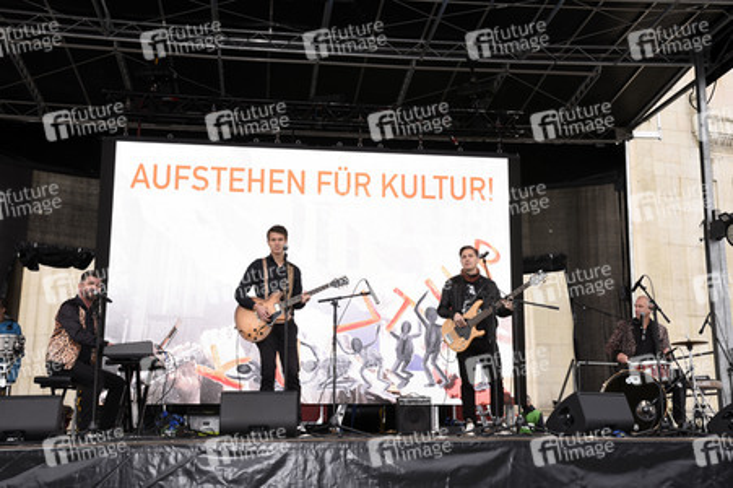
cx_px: 366
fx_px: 895
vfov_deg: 30.5
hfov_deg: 44.5
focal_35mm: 44
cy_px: 244
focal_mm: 44
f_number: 8
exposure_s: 1/160
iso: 400
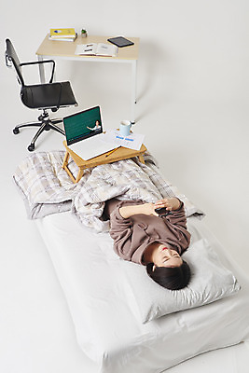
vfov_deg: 48.4
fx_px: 415
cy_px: 186
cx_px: 124
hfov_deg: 33.4
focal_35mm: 40
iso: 100
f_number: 14
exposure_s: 1/125
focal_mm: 40
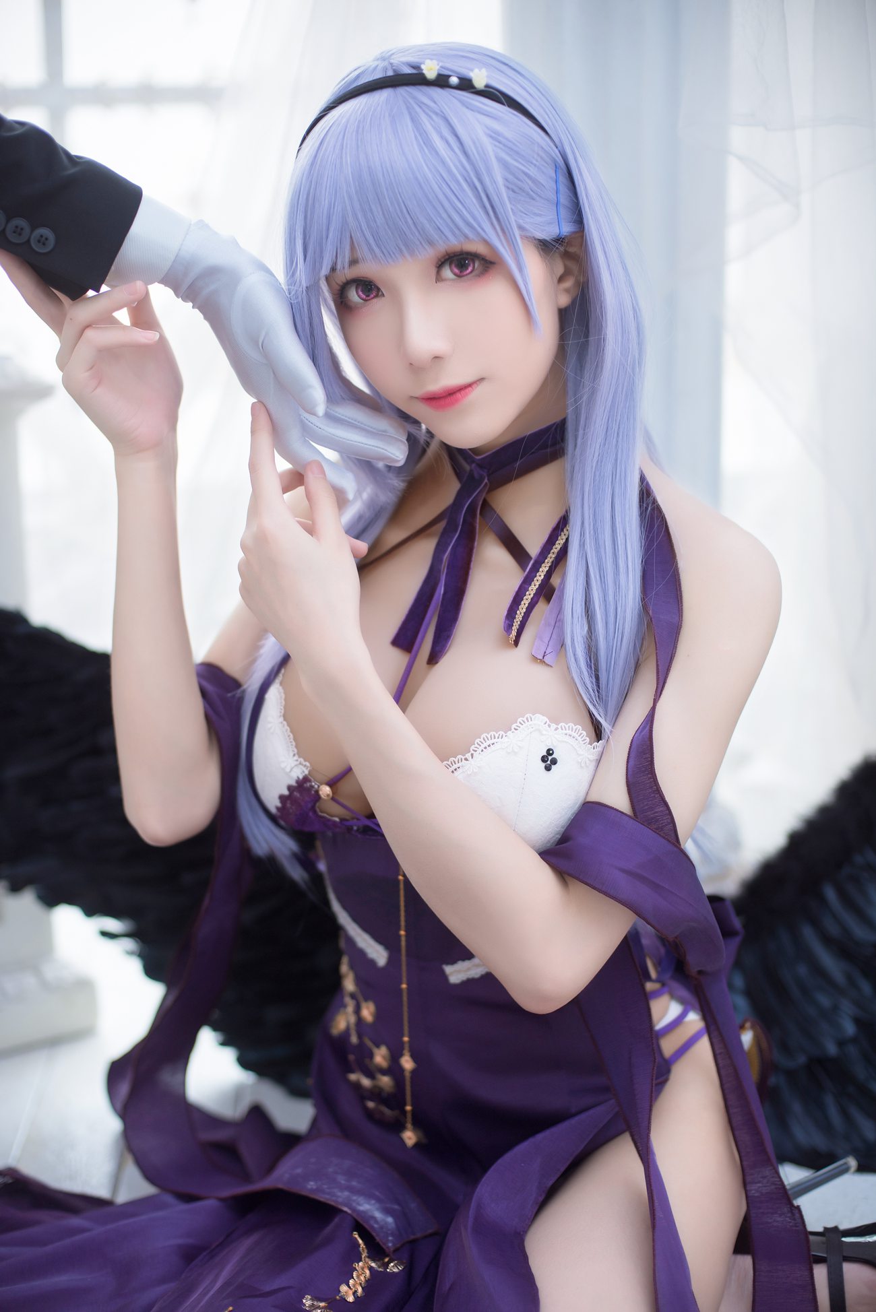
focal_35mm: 50
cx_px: 438
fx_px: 1824
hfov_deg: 27.0
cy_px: 656
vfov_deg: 39.6
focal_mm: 50
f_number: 2.5
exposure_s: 1/200
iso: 200
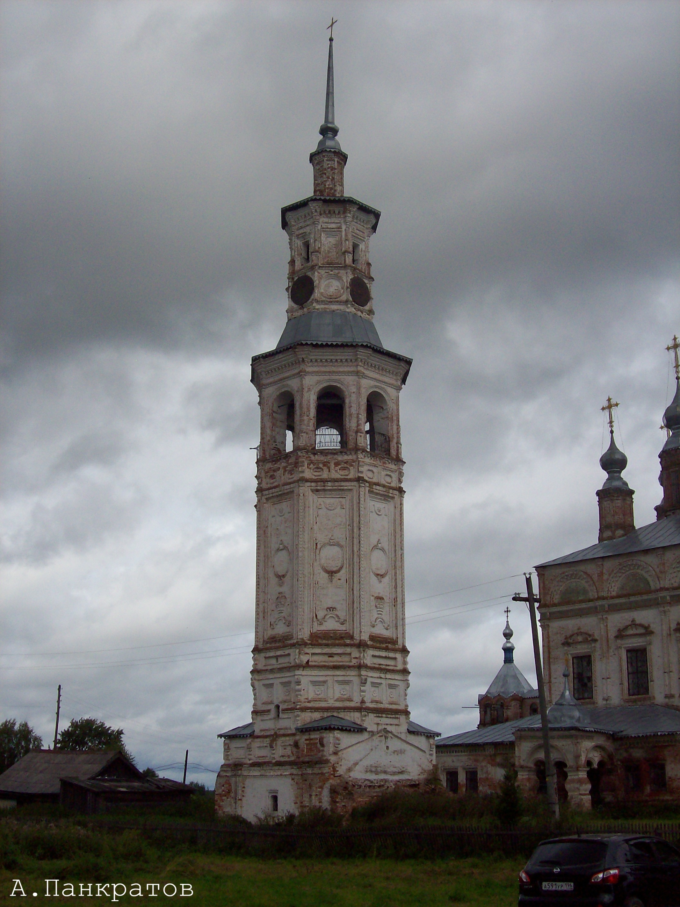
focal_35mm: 45
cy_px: 454
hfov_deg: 32.2
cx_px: 340
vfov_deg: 42.1
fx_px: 1179
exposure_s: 1/967
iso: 80
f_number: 5.4
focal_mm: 7.6
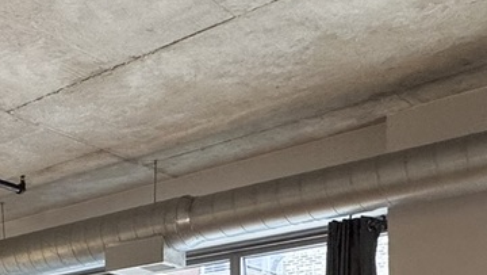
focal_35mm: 61
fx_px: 788
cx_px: -43
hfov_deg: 30.8
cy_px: 415
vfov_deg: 17.7
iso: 250
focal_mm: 2.22
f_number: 2.2
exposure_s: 1/120
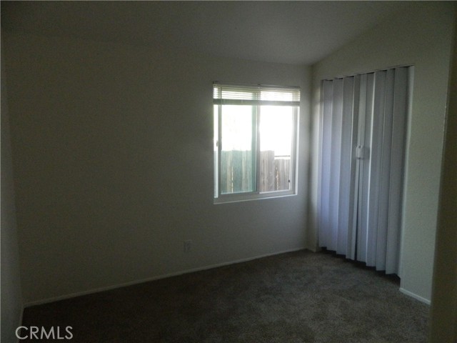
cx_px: 228
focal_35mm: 25
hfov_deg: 69.4
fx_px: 330
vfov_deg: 54.9
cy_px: 172
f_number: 3.1
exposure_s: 1/250
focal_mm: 4.5
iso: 400
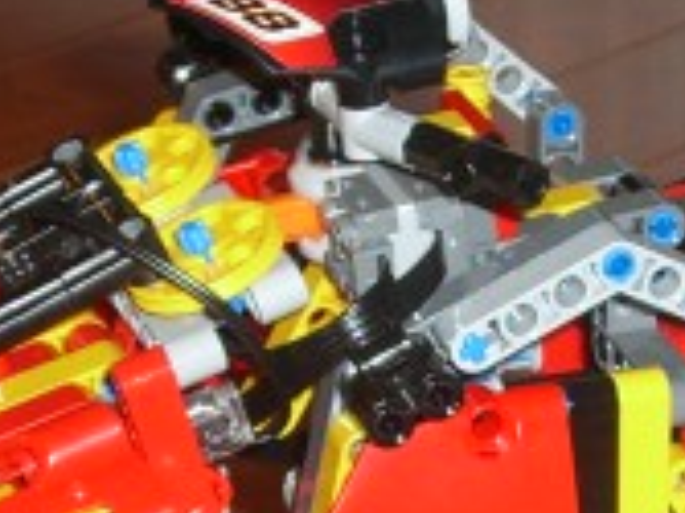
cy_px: 419
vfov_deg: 5.9
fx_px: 5003
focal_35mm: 253
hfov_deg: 7.8
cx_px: 771
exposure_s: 1/60
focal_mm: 10.7
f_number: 3.6
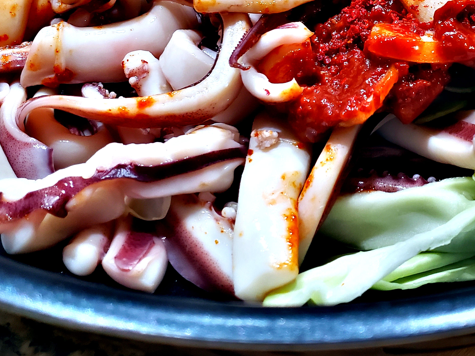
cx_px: 351
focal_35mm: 55
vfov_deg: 25.4
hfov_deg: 34.3
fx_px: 755
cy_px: 10
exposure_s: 1/40
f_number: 1.5
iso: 320
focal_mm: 4.3
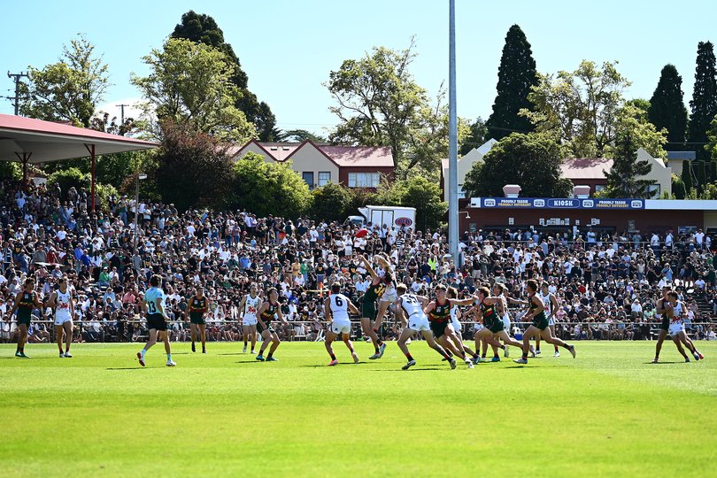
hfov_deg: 28.8
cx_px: 358
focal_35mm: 70
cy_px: 239
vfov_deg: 19.5
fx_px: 1394
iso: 160
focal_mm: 70
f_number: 2.8
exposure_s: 1/1600
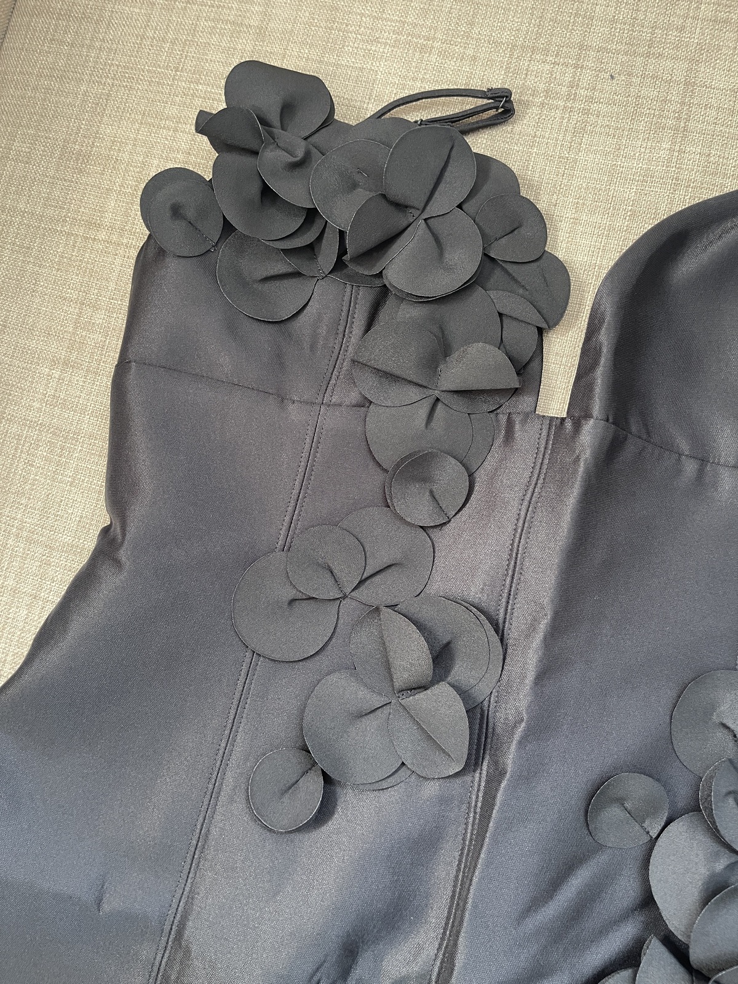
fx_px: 711
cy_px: 492
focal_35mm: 25
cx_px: 369
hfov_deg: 54.9
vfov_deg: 69.4
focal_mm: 5.1
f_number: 1.6
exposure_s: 1/60
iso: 320
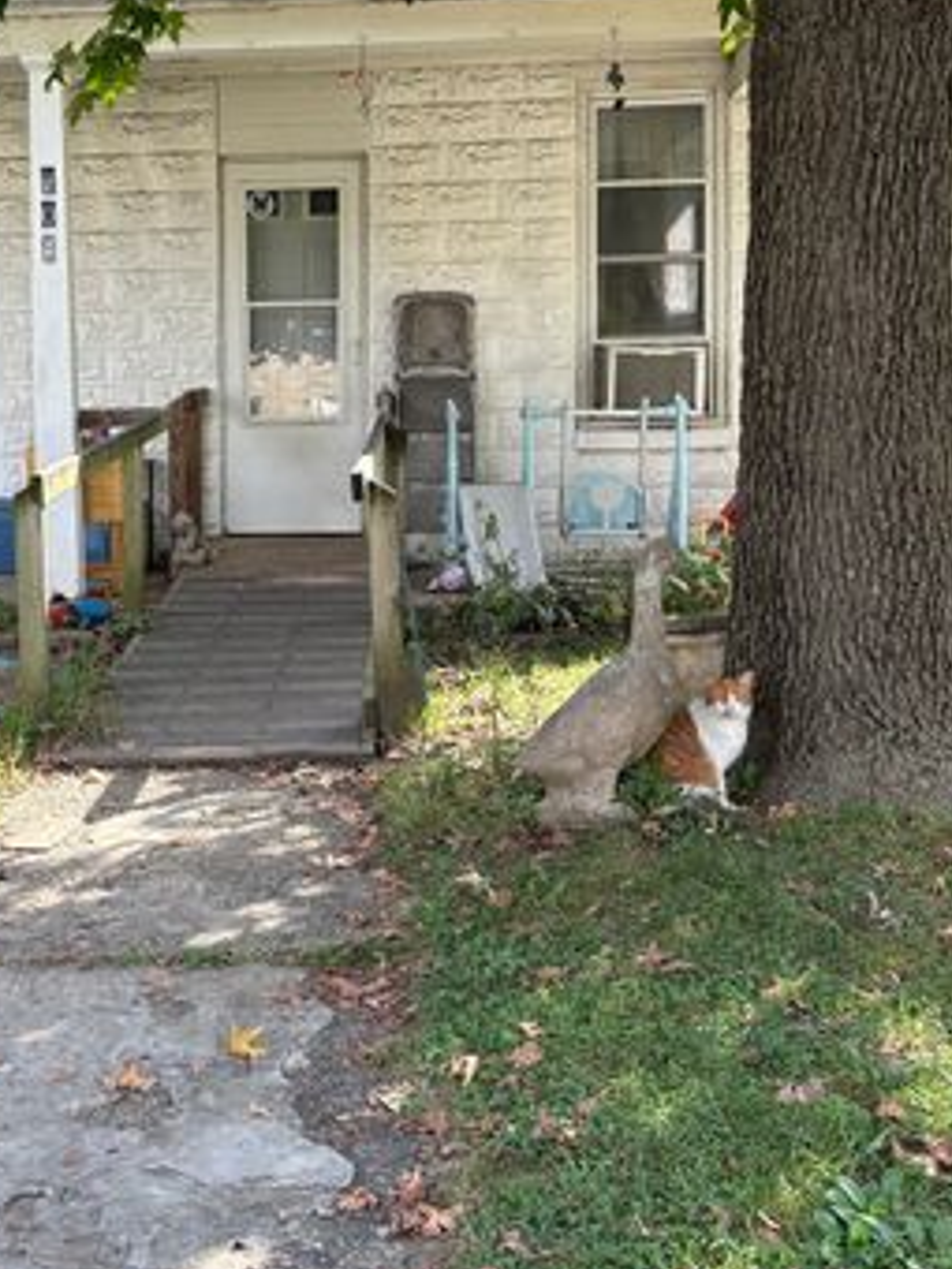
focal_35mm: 51
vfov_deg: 37.4
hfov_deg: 27.8
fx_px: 1870
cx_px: 161
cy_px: 539
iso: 50
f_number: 1.6
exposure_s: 1/352
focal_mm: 5.96
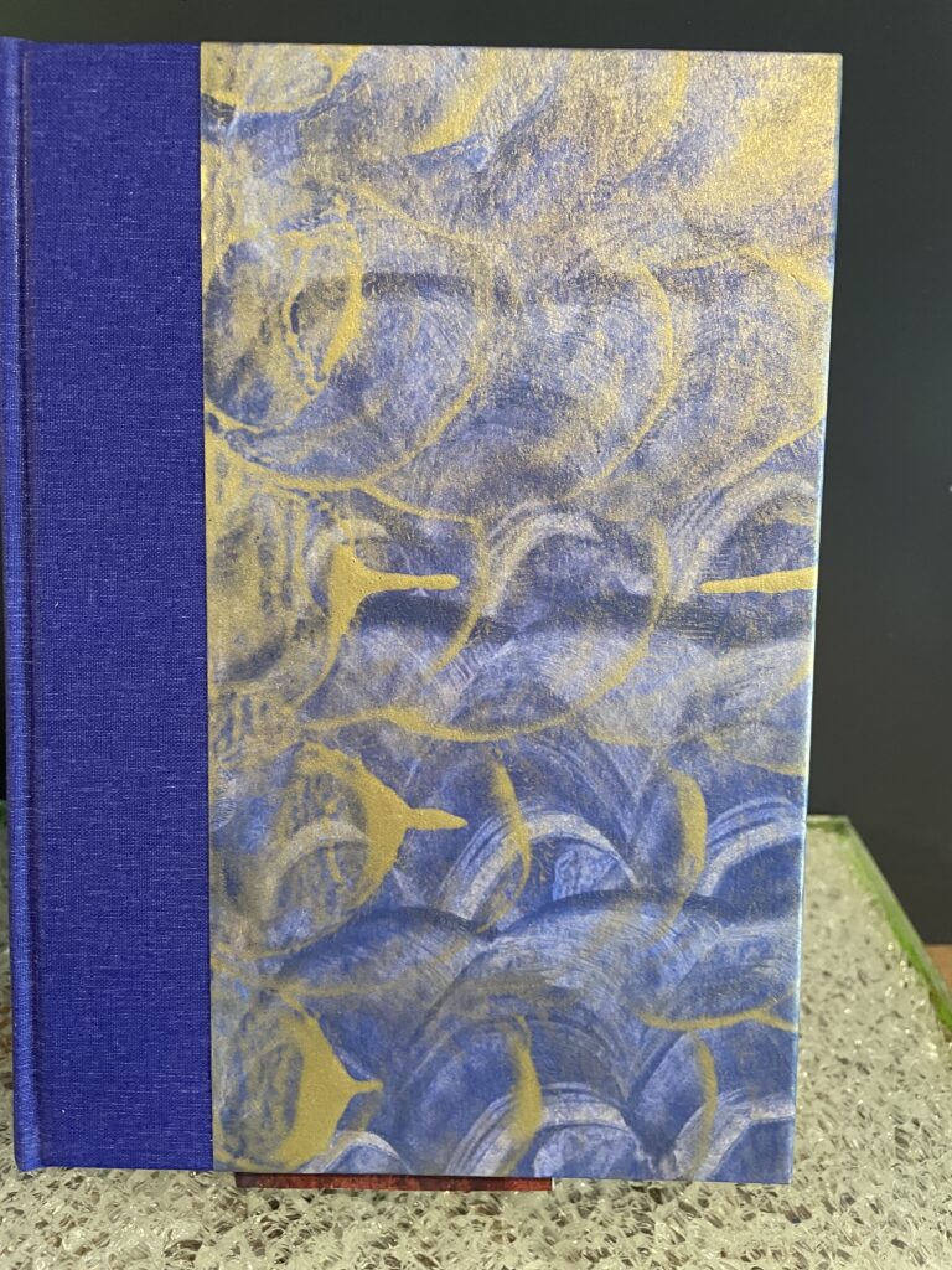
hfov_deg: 53.1
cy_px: 635
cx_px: 476
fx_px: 953
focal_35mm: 26
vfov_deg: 67.3
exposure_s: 1/50
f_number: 1.6
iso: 400
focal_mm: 4.2
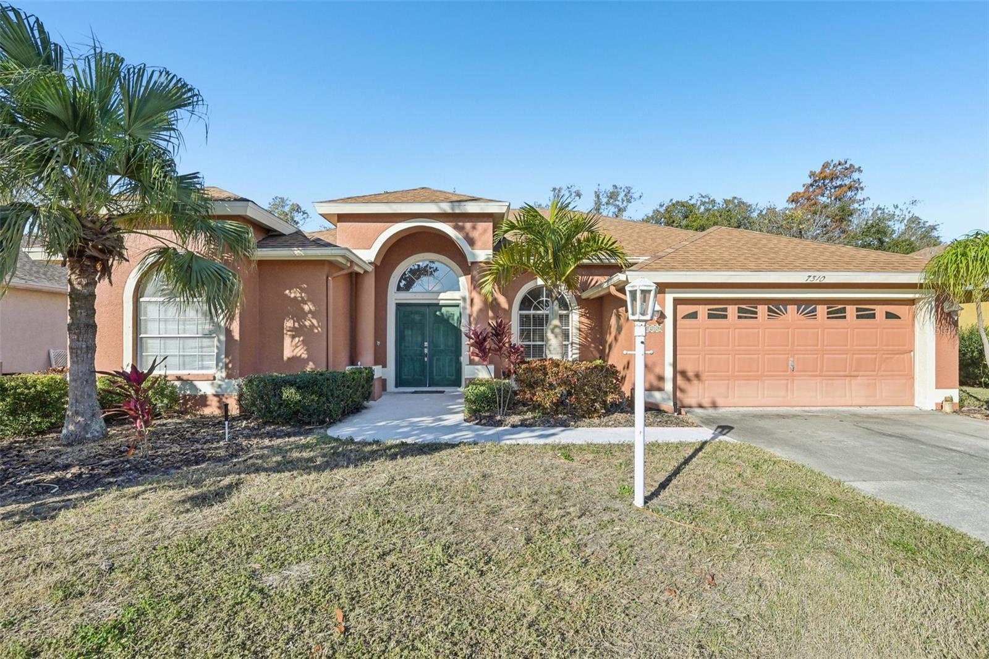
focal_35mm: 16
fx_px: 439
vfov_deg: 73.7
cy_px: 330
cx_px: 494
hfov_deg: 96.7
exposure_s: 1/1000
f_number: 8
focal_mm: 16
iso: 400
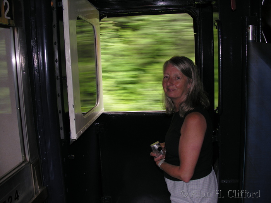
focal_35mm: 35
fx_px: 274
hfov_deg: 52.6
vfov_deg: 40.7
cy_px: 102
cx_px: 136
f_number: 2.8
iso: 50
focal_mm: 8.9
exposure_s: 1/30
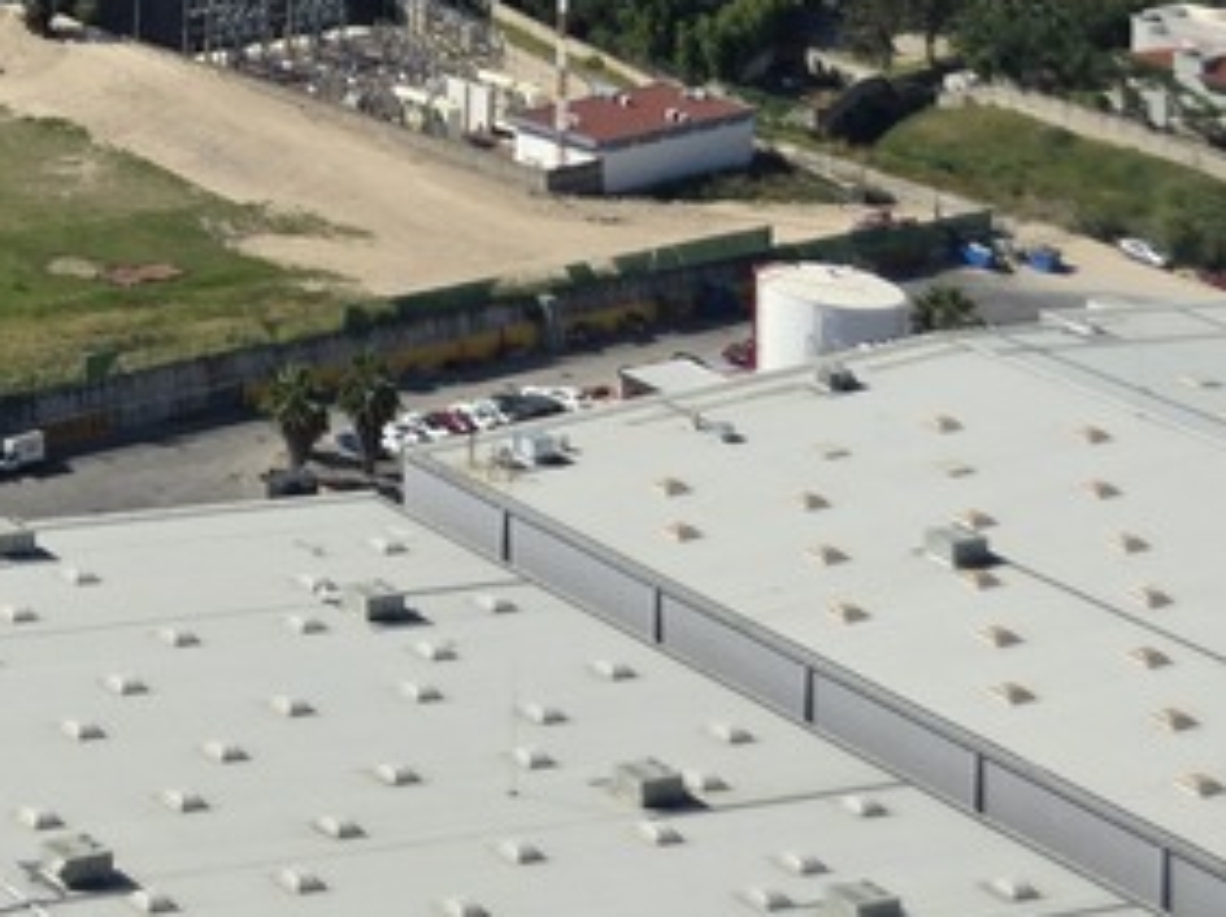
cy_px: -874
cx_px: -1296
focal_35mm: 98
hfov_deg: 15.5
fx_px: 3468
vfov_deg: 13.2
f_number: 1.7
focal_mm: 6.3
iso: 12
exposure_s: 1/1195
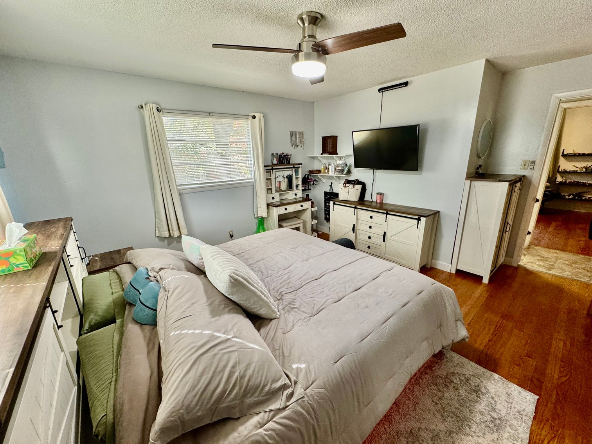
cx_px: 296
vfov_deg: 85.7
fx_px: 239
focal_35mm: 14
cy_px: 222
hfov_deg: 102.1
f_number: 2.2
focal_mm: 2.22
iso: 200
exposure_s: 1/60
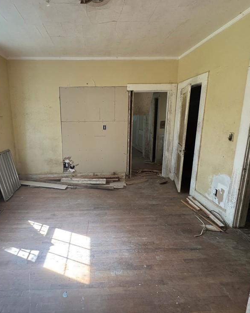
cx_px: 96
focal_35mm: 19
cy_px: 154
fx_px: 176
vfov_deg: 83.3
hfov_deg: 69.9
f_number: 2.2
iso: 320
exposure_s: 1/96
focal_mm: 2.22
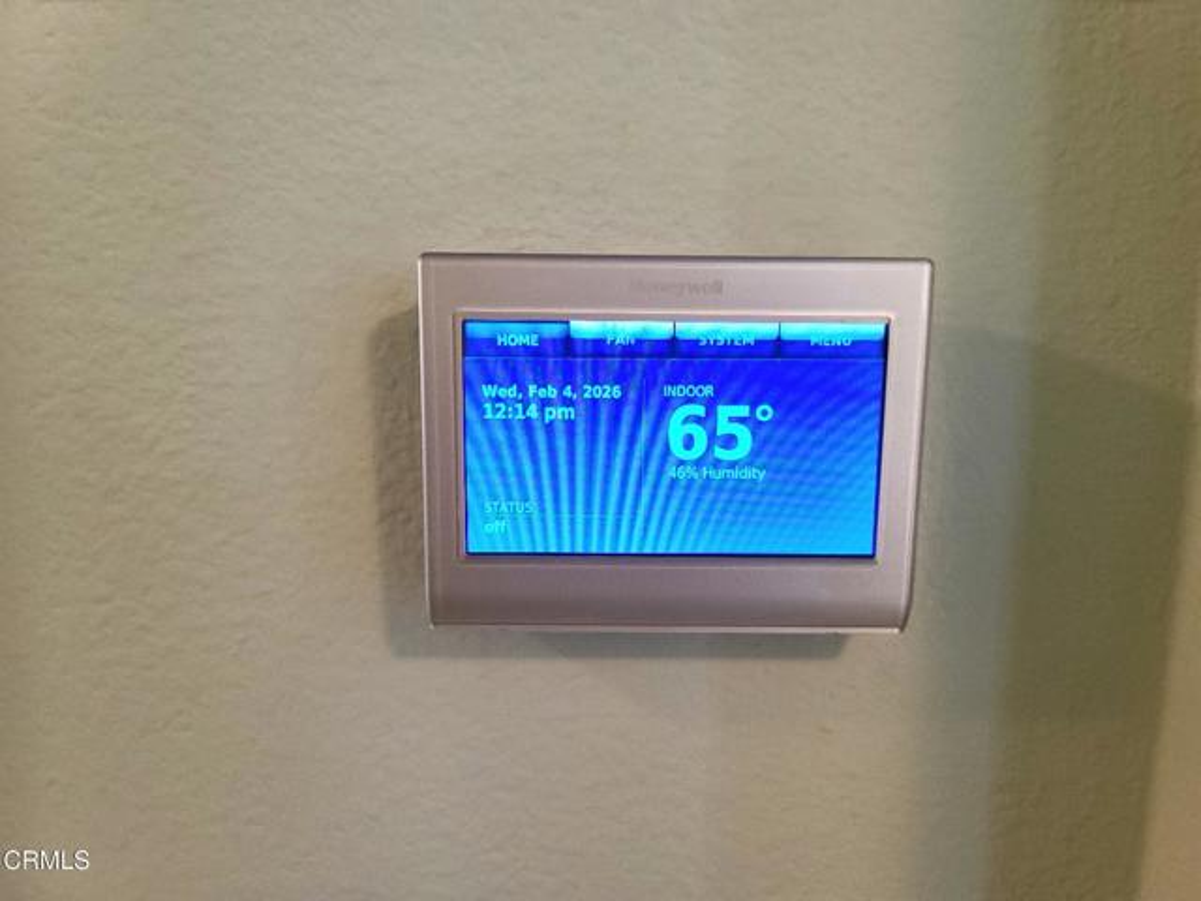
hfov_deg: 69.4
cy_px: 450
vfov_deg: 54.9
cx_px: 600
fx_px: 867
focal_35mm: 25
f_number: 1.8
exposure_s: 1/40
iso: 320
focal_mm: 7
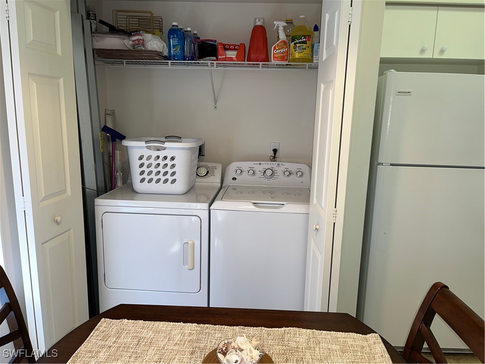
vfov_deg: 53.1
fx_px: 364
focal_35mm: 26
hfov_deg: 67.3
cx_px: 242
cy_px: 182
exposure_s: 1/29
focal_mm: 5.1
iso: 32
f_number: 1.6
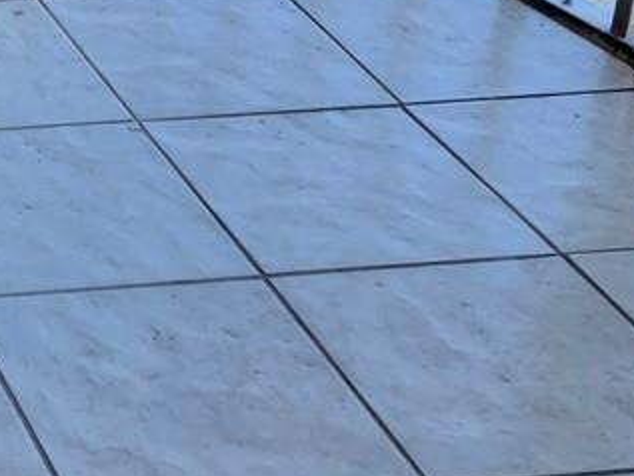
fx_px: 2125
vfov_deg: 12.3
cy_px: -172
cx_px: -426
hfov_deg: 15.2
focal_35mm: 116
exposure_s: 1/435
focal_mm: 5.4
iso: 25
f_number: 1.8
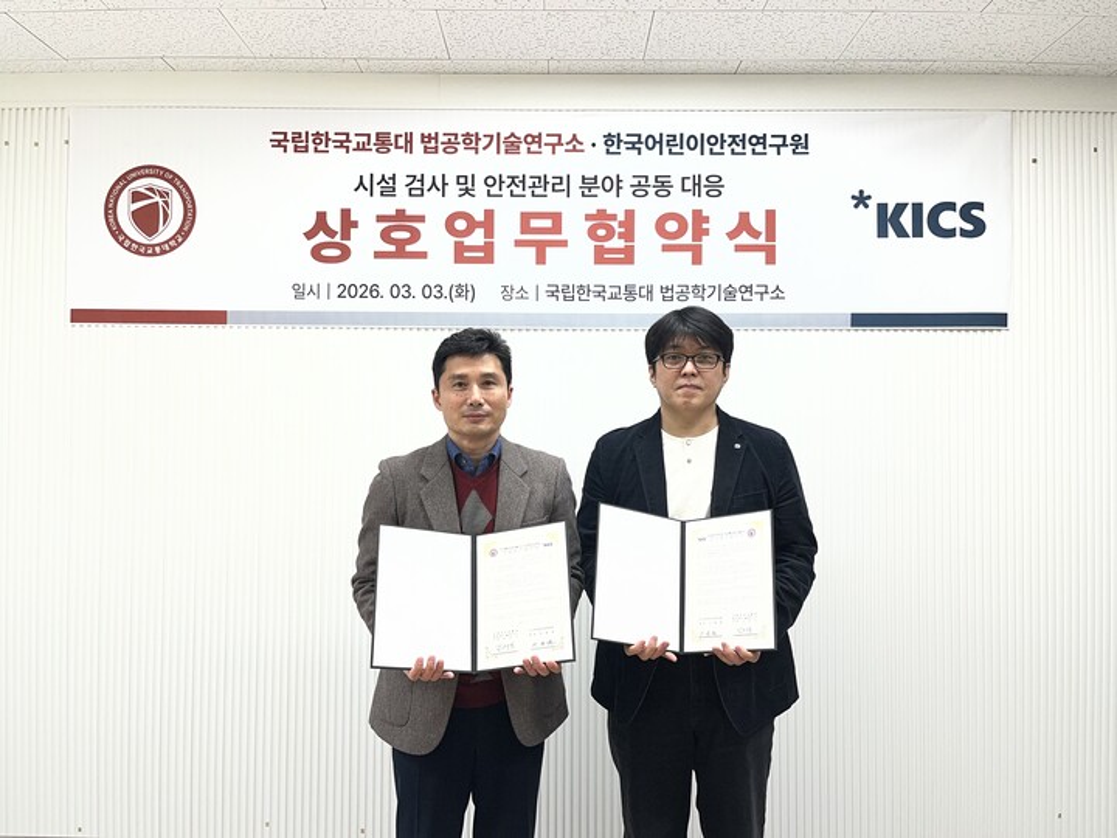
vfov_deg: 53.1
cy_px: 419
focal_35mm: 26
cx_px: 558
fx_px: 839
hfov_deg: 67.3
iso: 50
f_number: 1.6
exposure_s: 1/120
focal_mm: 5.1
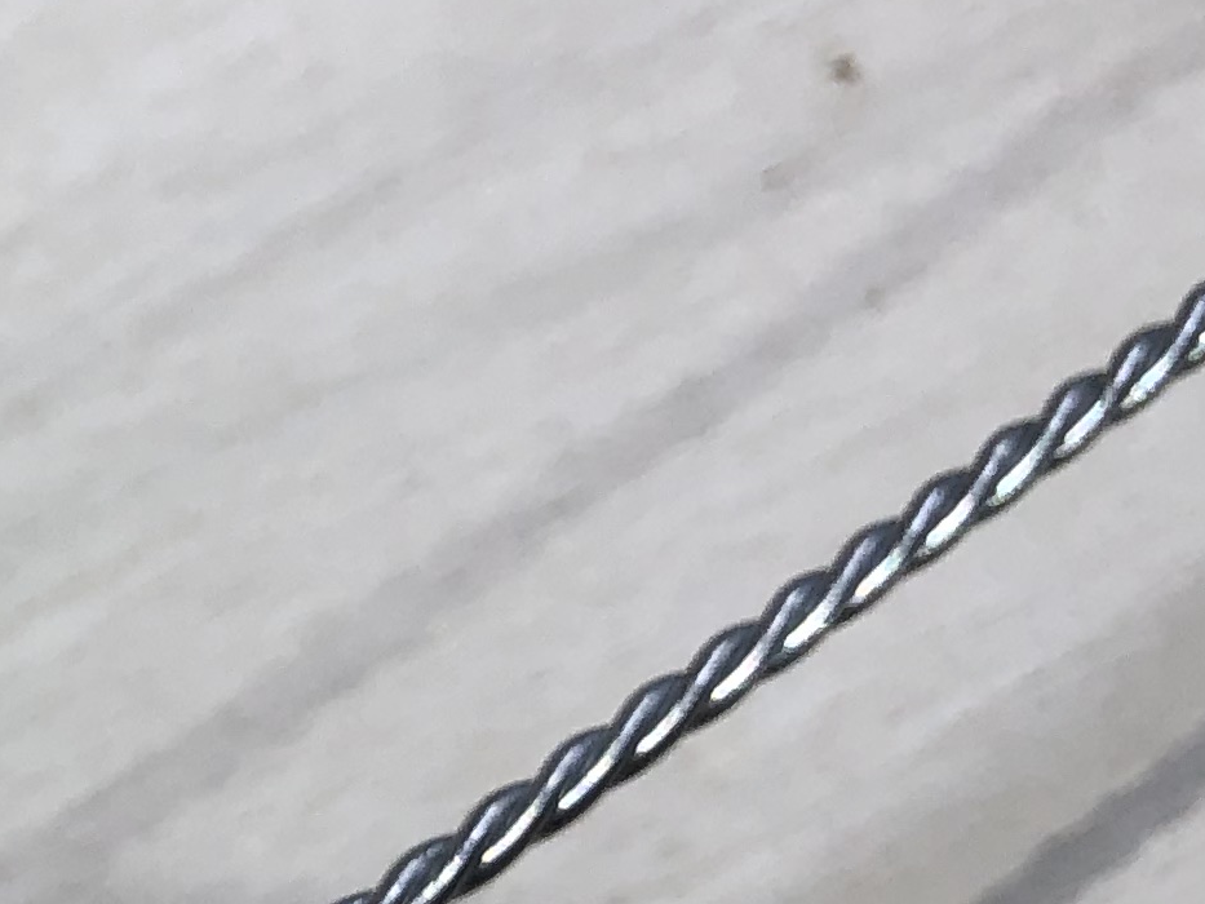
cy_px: 1379
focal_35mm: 121
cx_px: -1056
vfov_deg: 11.7
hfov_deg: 14.1
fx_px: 4213
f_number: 1.8
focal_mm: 3.99
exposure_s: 1/120
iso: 40
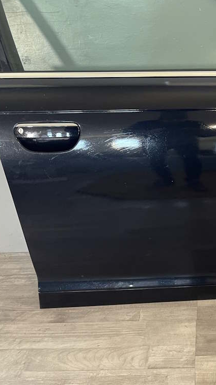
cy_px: 191
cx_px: 205
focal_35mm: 37
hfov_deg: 30.2
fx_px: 377
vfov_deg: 54.0
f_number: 1.6
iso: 250
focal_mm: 5.1
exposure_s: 1/50
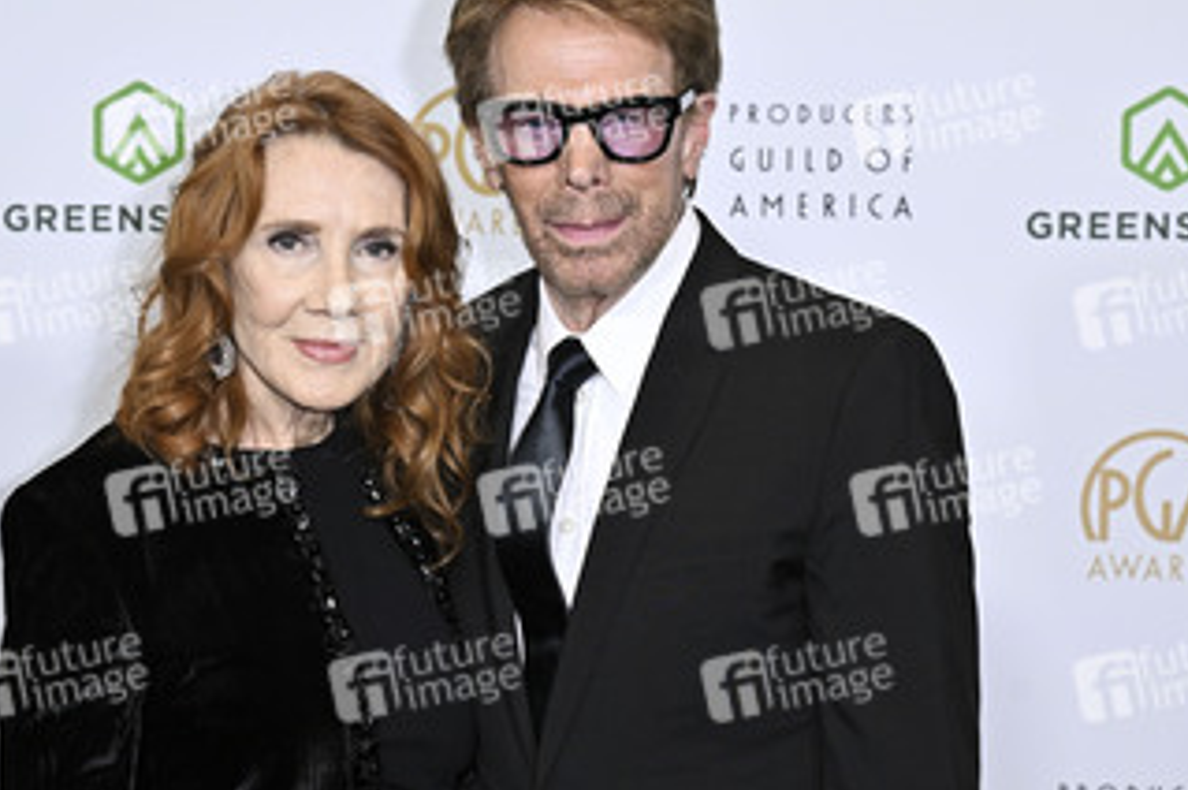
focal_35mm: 89
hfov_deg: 22.9
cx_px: 475
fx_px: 2934
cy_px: 399
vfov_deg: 15.3
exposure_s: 1/320
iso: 2000
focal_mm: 63
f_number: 5.6
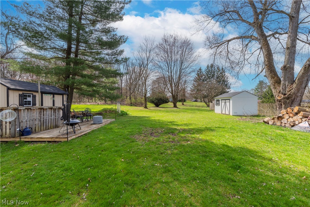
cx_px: 155
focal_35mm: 14
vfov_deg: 81.2
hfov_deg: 104.2
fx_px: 121
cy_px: 104
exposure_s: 1/250
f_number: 9
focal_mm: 14
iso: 200
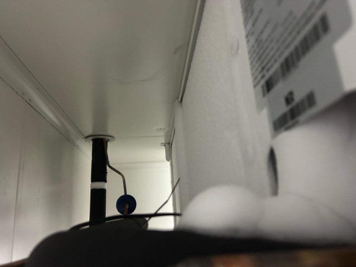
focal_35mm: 26
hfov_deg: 67.3
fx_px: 267
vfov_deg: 53.1
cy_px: 134
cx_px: 178
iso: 500
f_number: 1.5
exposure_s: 1/33
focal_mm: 5.7
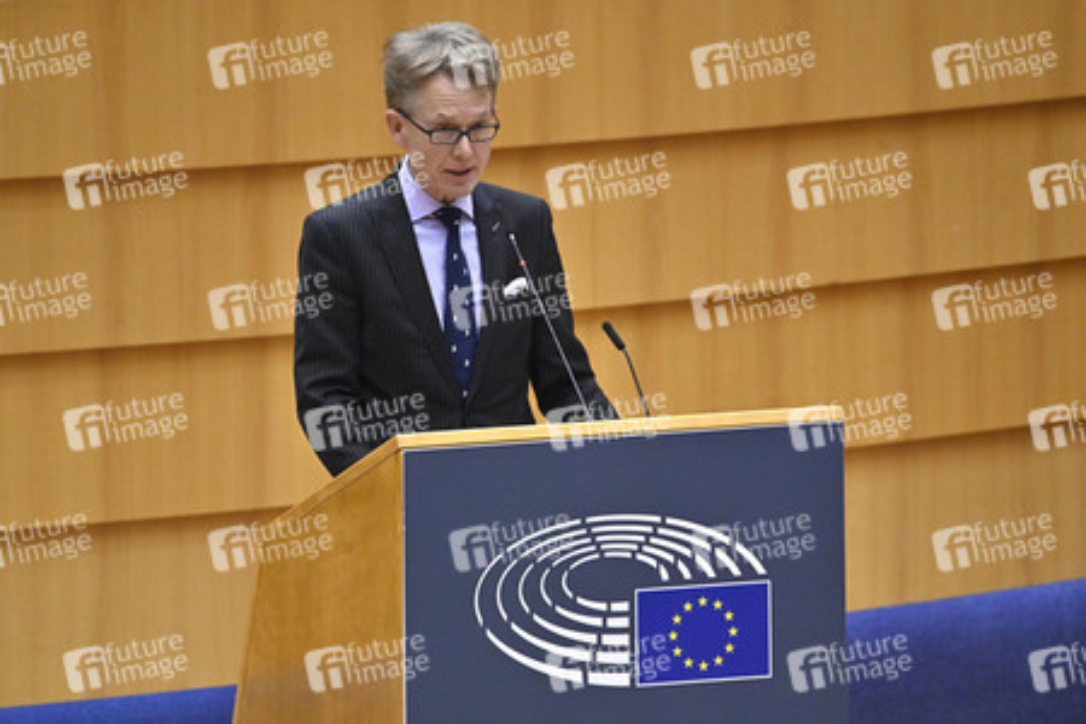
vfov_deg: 2.3
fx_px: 18099
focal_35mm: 600
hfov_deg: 3.4
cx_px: 543
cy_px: 362
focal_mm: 600
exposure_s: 1/640
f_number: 6.3
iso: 5000
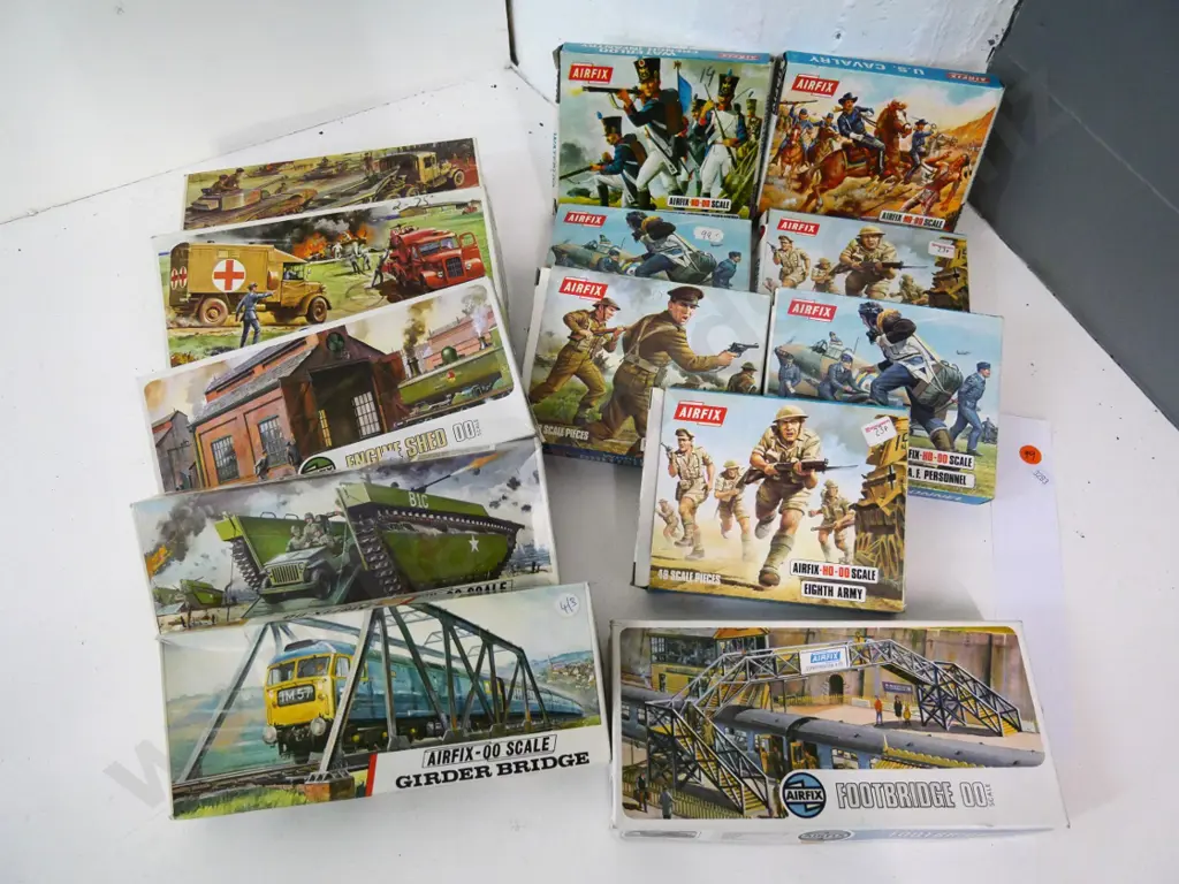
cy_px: 442
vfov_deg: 56.8
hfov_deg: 71.6
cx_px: 590
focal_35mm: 24
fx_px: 817
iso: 3200
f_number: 3.5
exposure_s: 1/250
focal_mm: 12
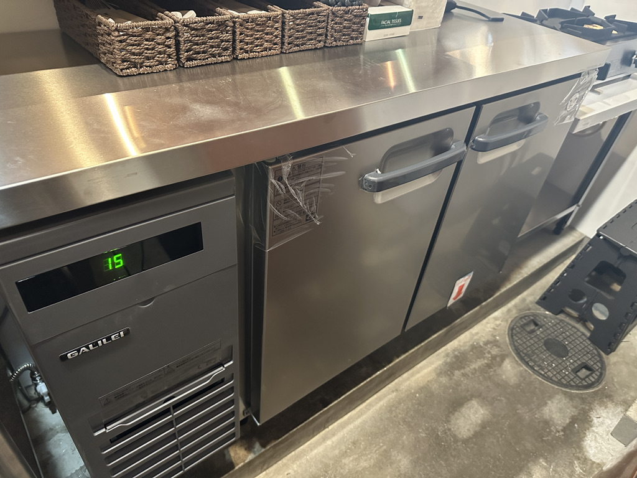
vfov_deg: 56.8
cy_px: 239
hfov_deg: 71.6
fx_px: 442
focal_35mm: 24
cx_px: 318
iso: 1000
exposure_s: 1/40
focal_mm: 6.86
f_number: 1.78
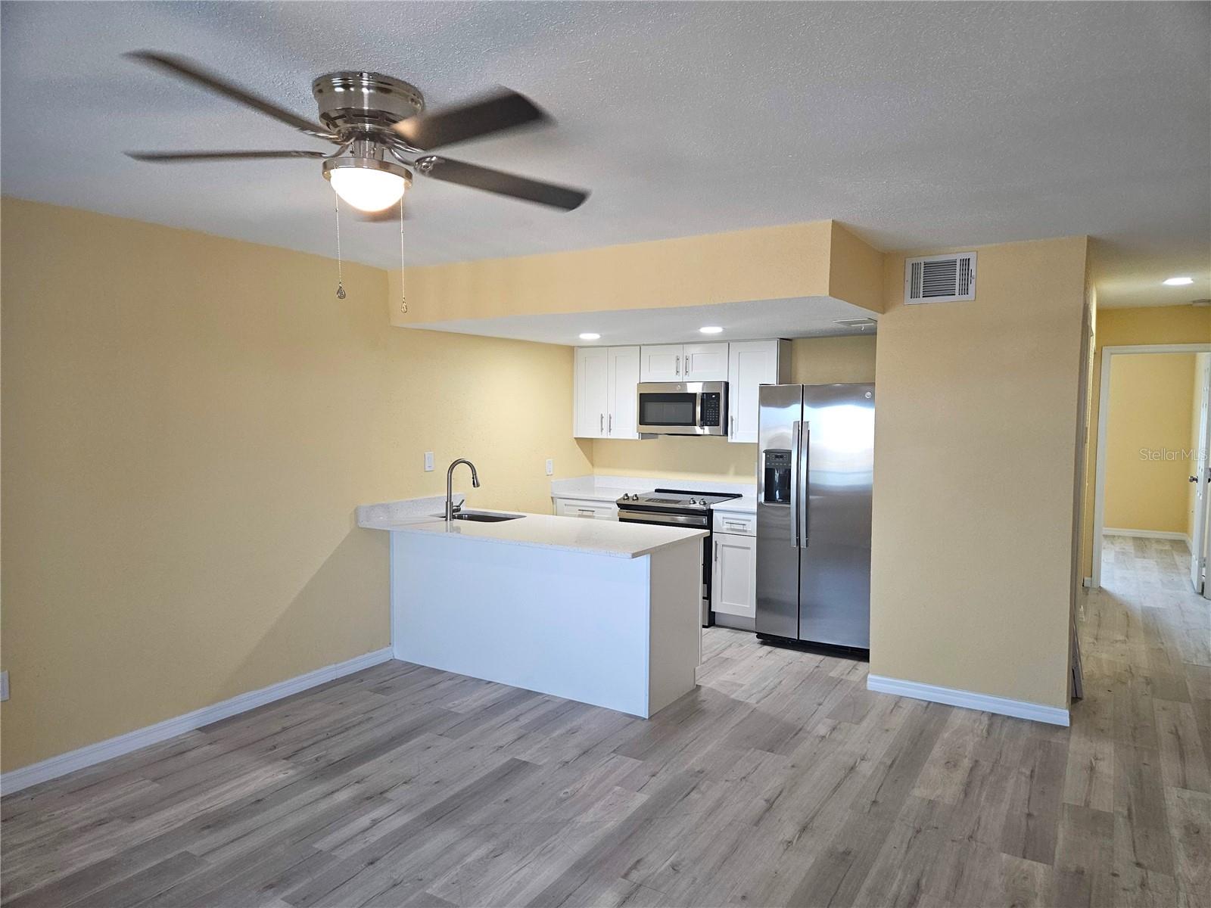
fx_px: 805
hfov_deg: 73.9
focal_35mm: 23
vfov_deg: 58.9
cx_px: 606
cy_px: 454
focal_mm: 5.4
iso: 200
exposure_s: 1/120
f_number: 1.8
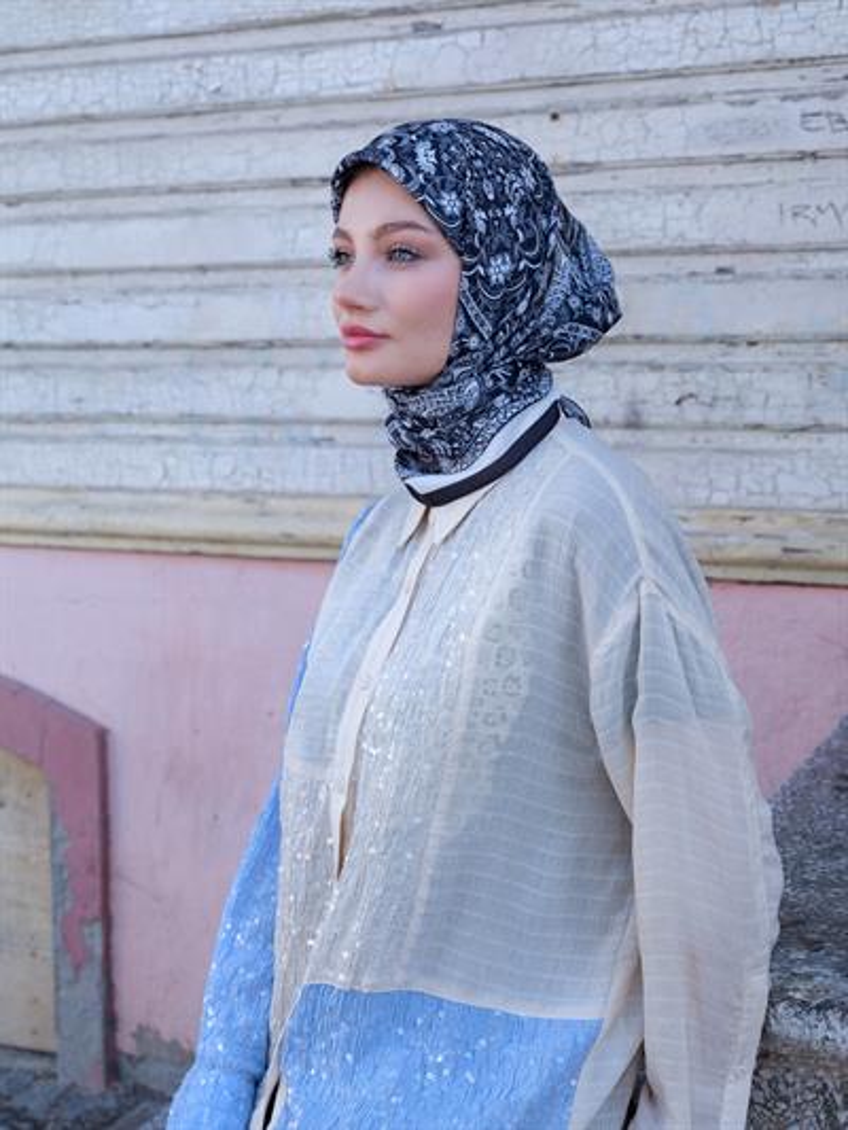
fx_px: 1796
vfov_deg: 34.9
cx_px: 424
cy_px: 565
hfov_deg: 26.6
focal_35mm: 55
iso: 320
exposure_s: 1/125
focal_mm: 70
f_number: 7.1
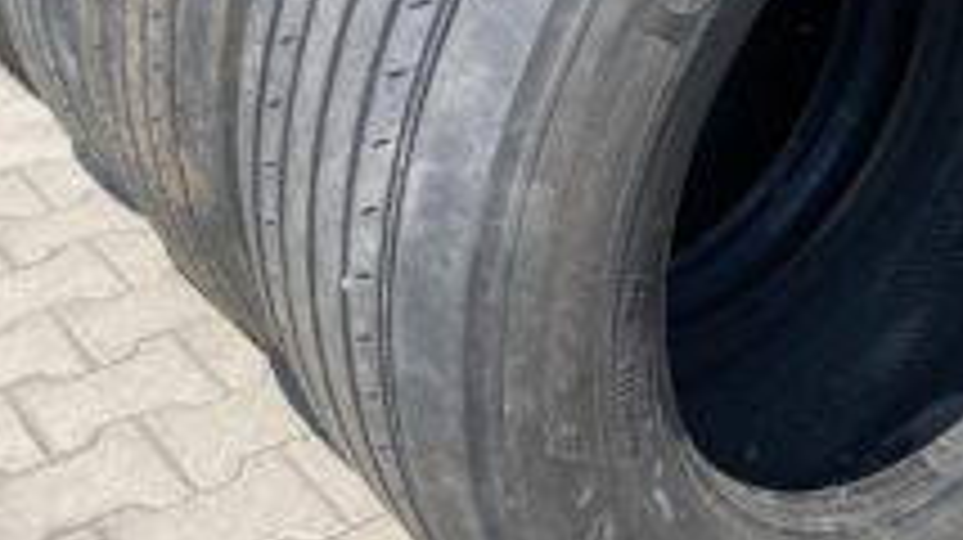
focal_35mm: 57
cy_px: 88
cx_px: 531
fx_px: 1454
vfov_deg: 20.7
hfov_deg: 36.6
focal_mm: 4.25
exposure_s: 1/1522
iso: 32
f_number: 1.8
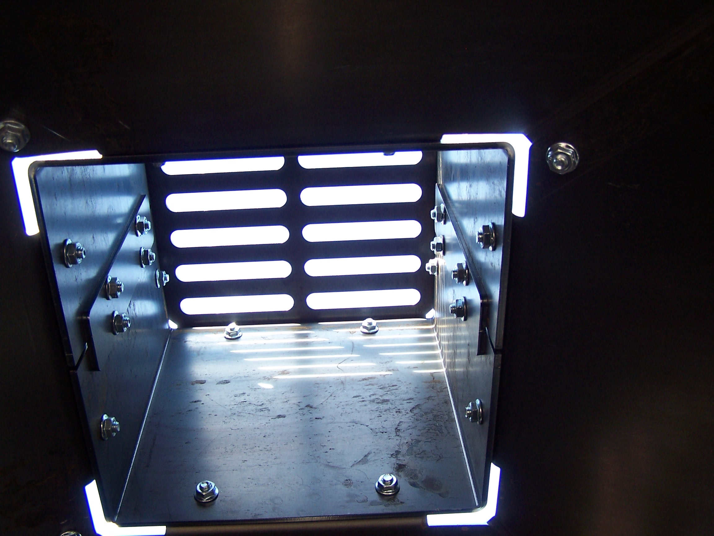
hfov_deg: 49.0
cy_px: 268
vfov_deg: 37.7
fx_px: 784
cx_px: 357
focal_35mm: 38
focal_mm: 6.3
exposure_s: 1/45
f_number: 2.8
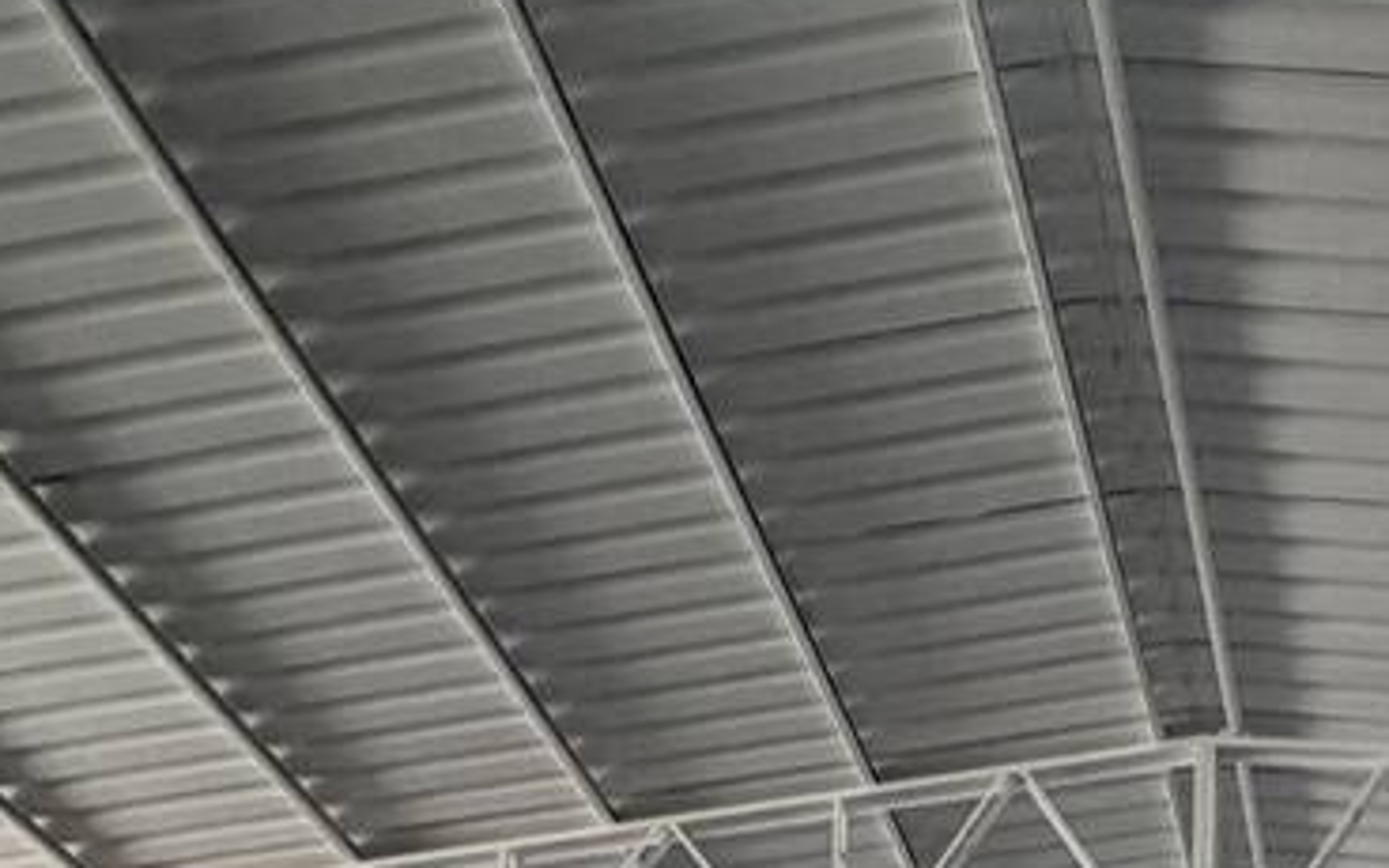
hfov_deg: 32.5
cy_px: 1925
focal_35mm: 58
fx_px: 2196
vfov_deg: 15.5
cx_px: 1370
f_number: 2.2
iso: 320
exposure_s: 1/81
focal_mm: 2.22
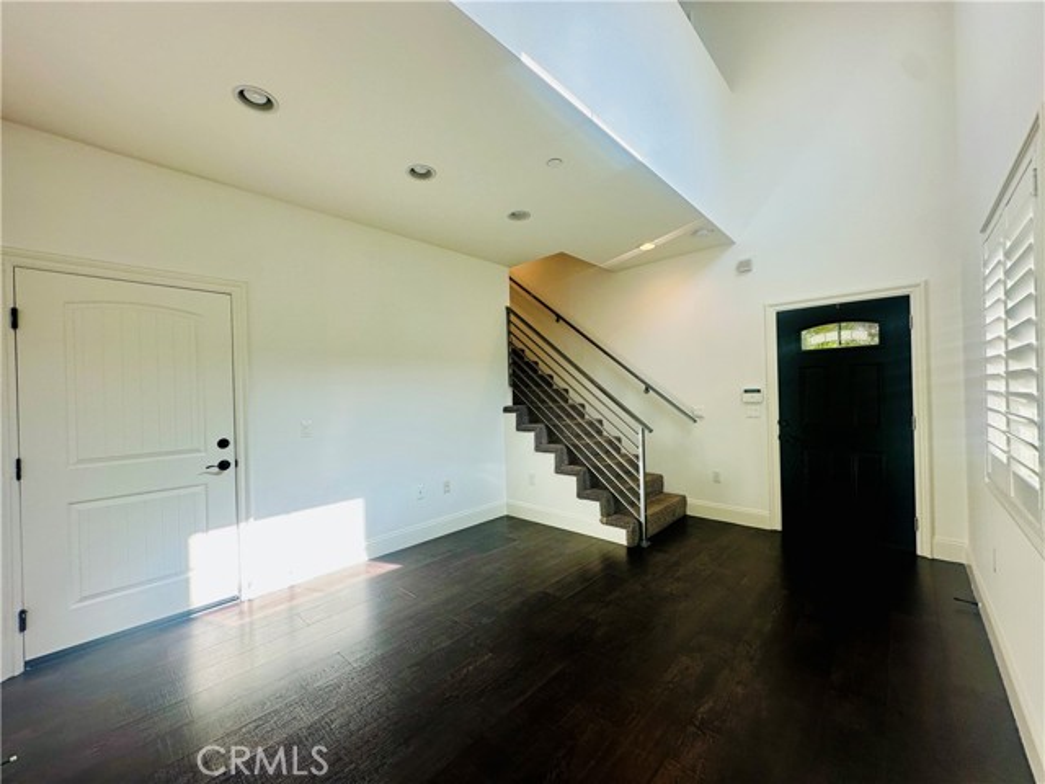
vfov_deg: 85.7
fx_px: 423
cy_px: 392
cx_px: 522
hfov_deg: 102.1
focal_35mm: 14
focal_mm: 2.22
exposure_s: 1/120
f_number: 2.2
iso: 64
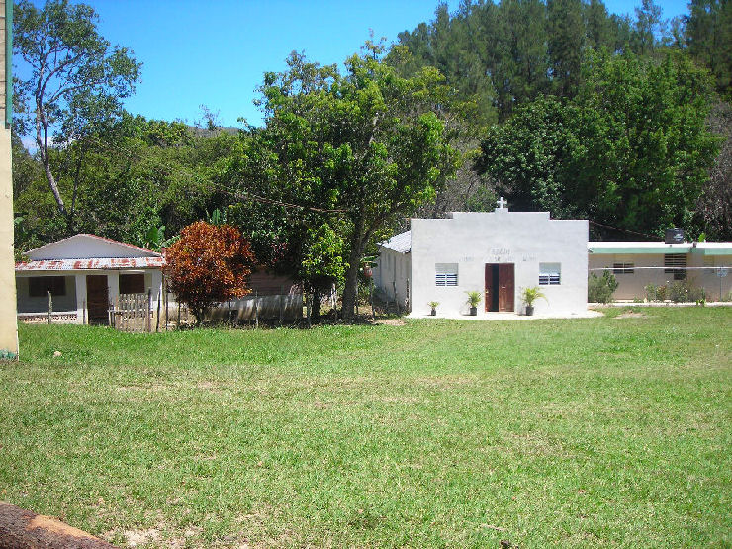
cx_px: 366
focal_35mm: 38
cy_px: 274
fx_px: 804
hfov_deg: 49.0
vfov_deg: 37.7
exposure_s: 1/401
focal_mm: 6.3
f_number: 3.2
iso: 50
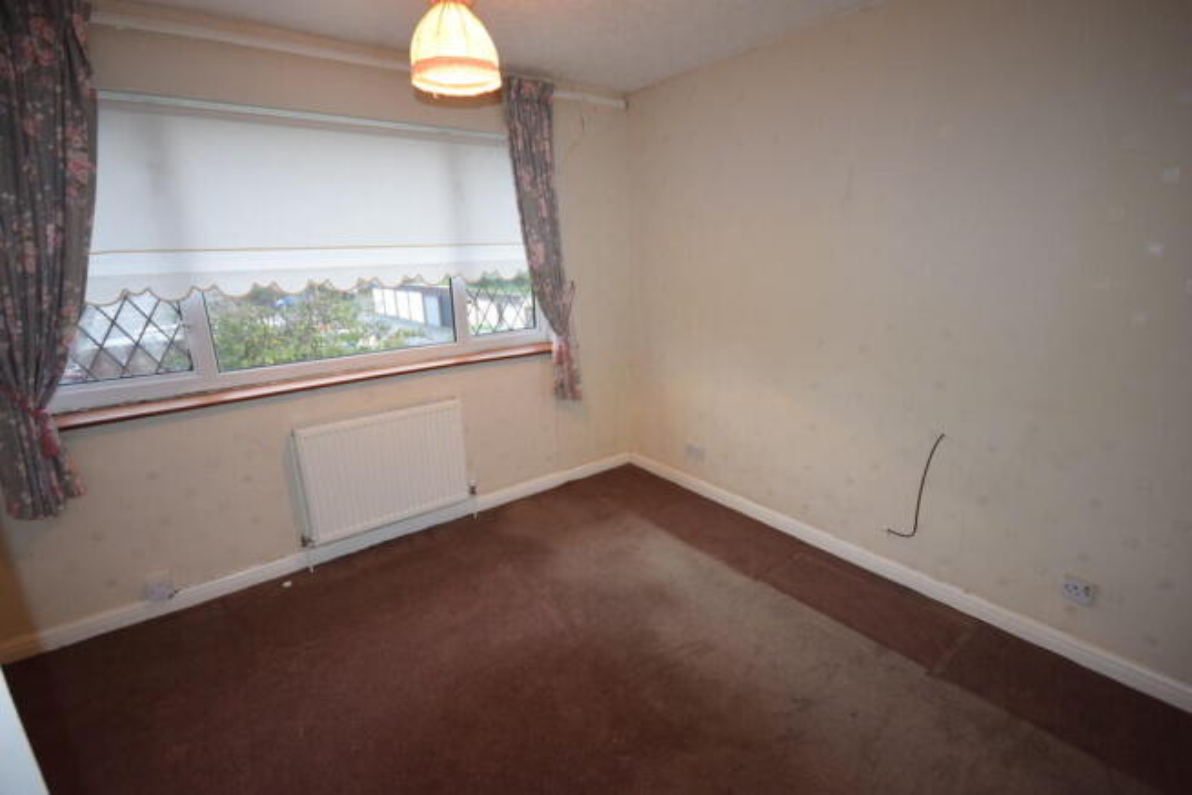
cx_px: 596
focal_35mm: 16
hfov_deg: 95.0
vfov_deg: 72.1
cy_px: 398
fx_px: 546
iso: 800
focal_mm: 11
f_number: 4.5
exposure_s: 1/80
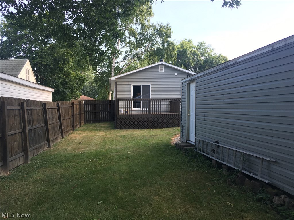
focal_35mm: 29
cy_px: 110
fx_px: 246
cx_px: 147
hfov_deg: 61.7
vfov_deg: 48.2
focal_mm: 4.15
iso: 32
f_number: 2.2
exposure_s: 1/120
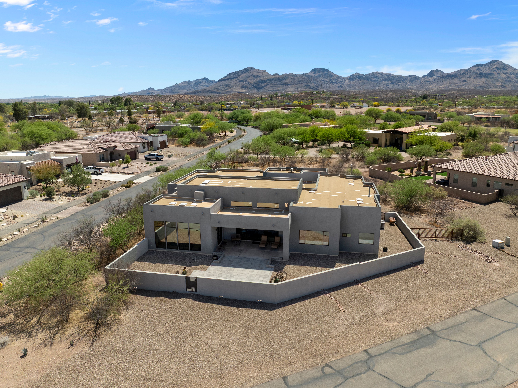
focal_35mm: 24
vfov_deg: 56.8
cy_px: 194
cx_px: 259
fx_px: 359
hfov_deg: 71.6
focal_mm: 12.29
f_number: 2.8
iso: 130
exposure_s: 1/3200
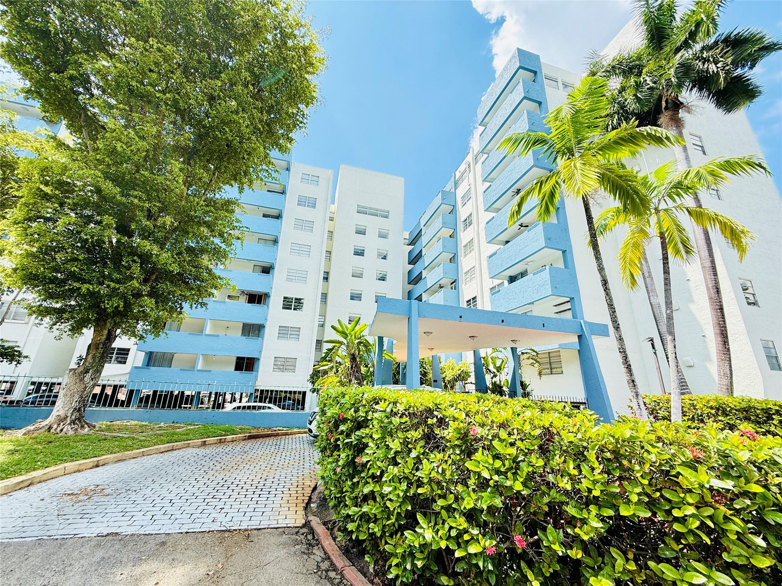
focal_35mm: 14
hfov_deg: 102.1
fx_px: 316
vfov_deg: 85.7
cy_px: 293
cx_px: 391
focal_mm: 2.22
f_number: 2.2
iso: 50
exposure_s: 1/363
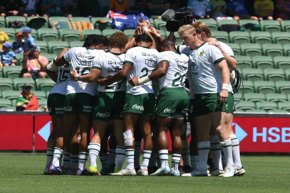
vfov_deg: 2.4
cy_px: 96
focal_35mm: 570
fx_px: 4591
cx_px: 145
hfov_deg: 3.6
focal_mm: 380
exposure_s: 1/1000
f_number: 13
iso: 500
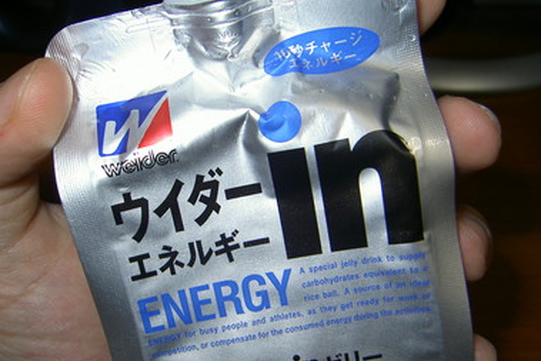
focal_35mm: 42
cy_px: 210
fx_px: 631
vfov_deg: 31.9
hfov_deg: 46.4
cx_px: 251
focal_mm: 5.6
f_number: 2.8
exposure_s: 1/60
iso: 50
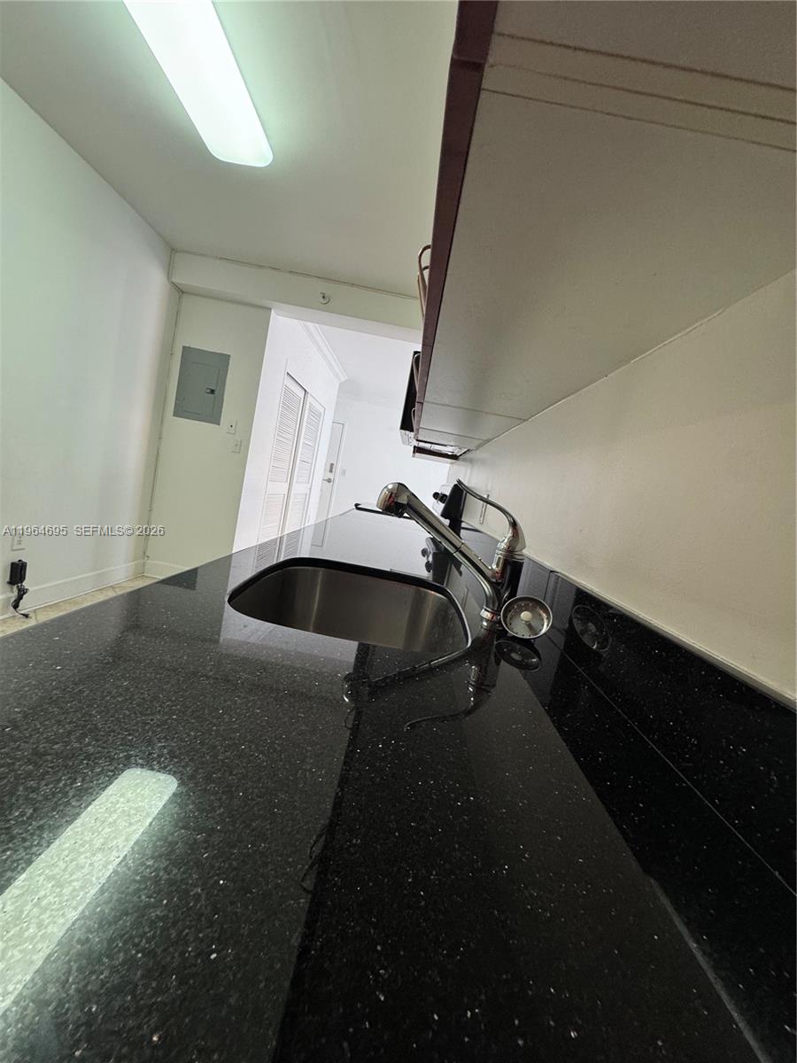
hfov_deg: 85.7
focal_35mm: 14
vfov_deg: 102.1
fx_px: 430
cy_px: 532
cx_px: 398
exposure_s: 1/60
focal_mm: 2.22
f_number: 2.2
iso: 200
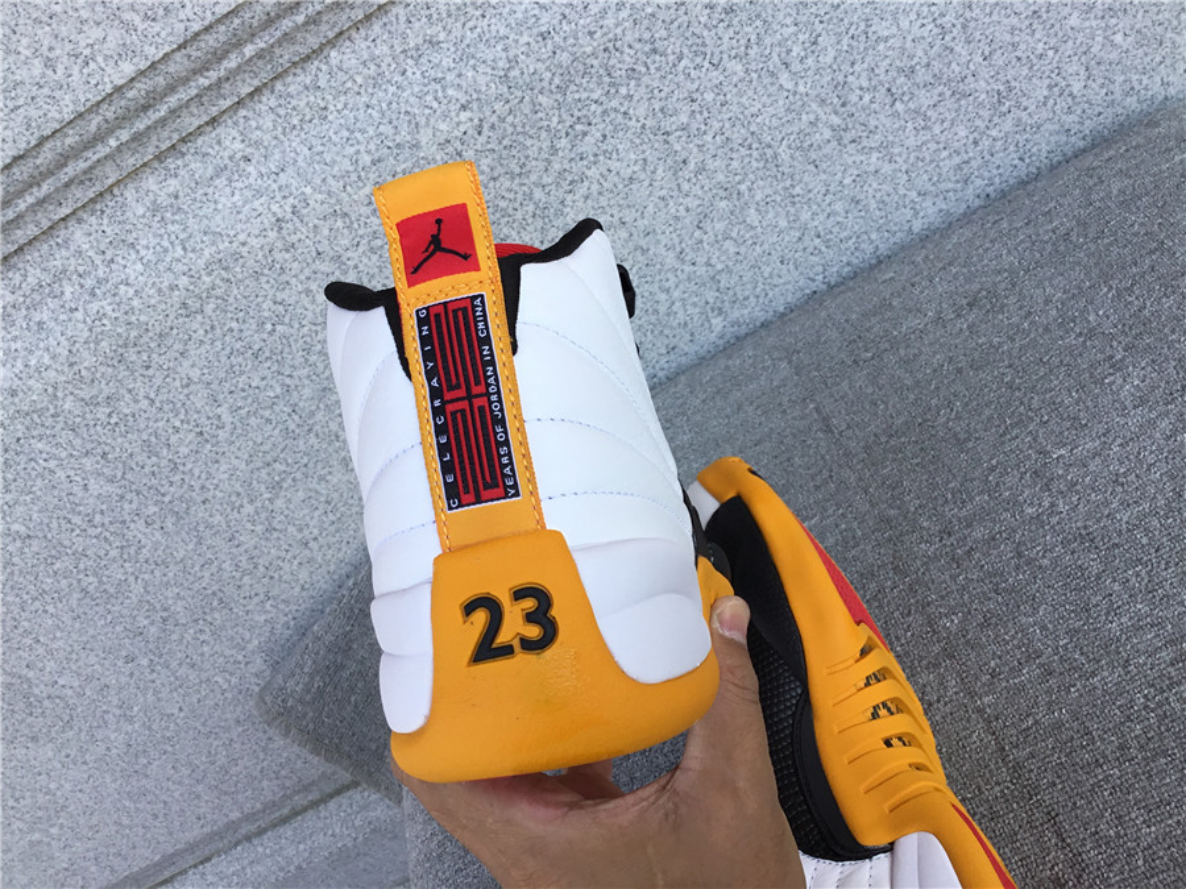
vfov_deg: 45.4
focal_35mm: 31
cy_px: 444
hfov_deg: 58.4
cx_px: 593
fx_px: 1062
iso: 25
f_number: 2.4
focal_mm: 3.3
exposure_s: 1/384
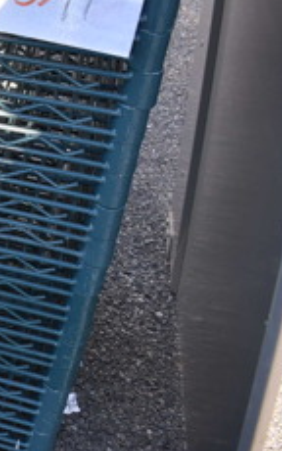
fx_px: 897
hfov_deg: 14.4
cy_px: 149
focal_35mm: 73
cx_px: -304
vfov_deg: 28.0
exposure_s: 1/250
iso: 250
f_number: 5.6
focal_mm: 18
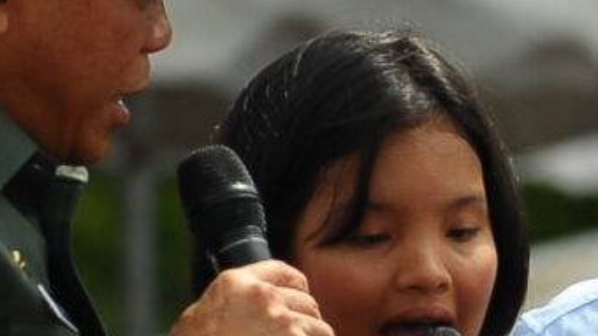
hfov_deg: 1.4
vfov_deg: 0.8
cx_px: 1511
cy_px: 685
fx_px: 23746
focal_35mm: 1498
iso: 250
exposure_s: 1/1600
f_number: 4.5
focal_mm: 190
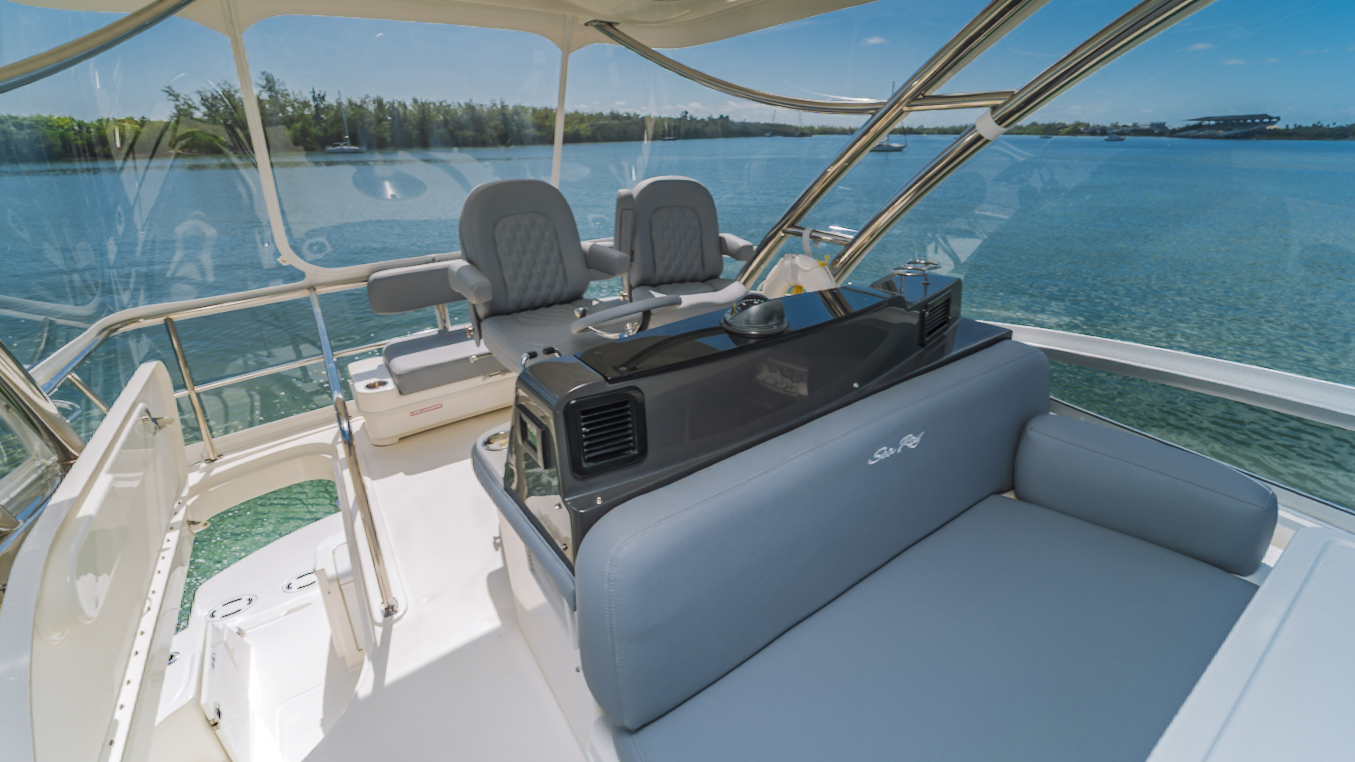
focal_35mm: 15
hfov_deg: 103.0
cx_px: 667
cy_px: 323
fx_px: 539
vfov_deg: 70.1
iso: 100
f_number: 8
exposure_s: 1/250
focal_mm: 14
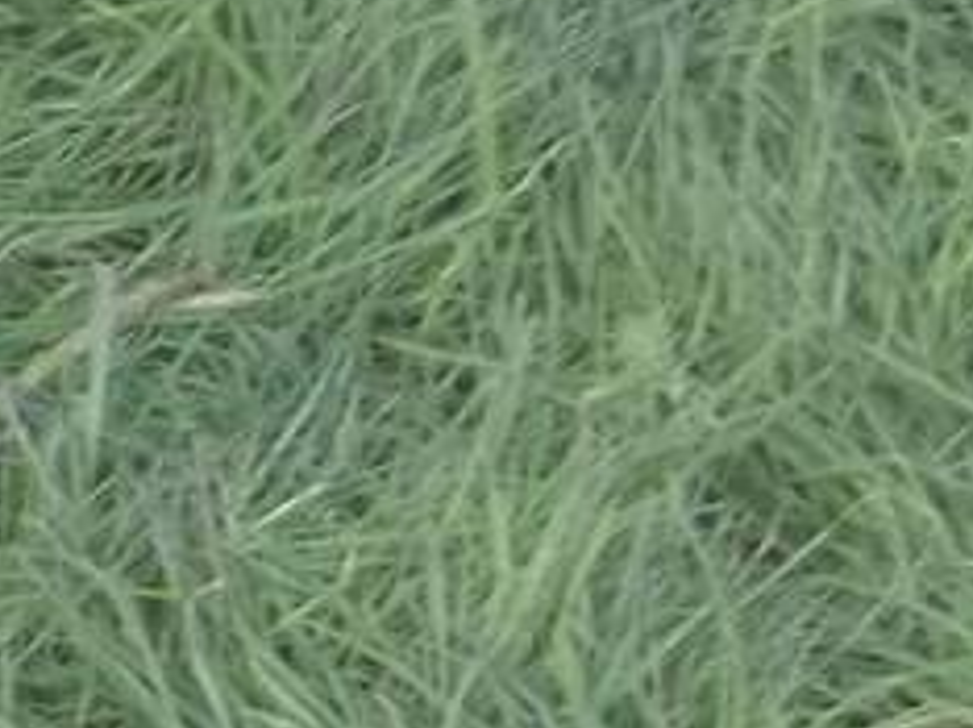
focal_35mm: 226
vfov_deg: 6.6
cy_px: 632
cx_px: -1934
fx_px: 6346
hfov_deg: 7.7
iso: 160
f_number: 3.3
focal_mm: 5.9
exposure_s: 1/25
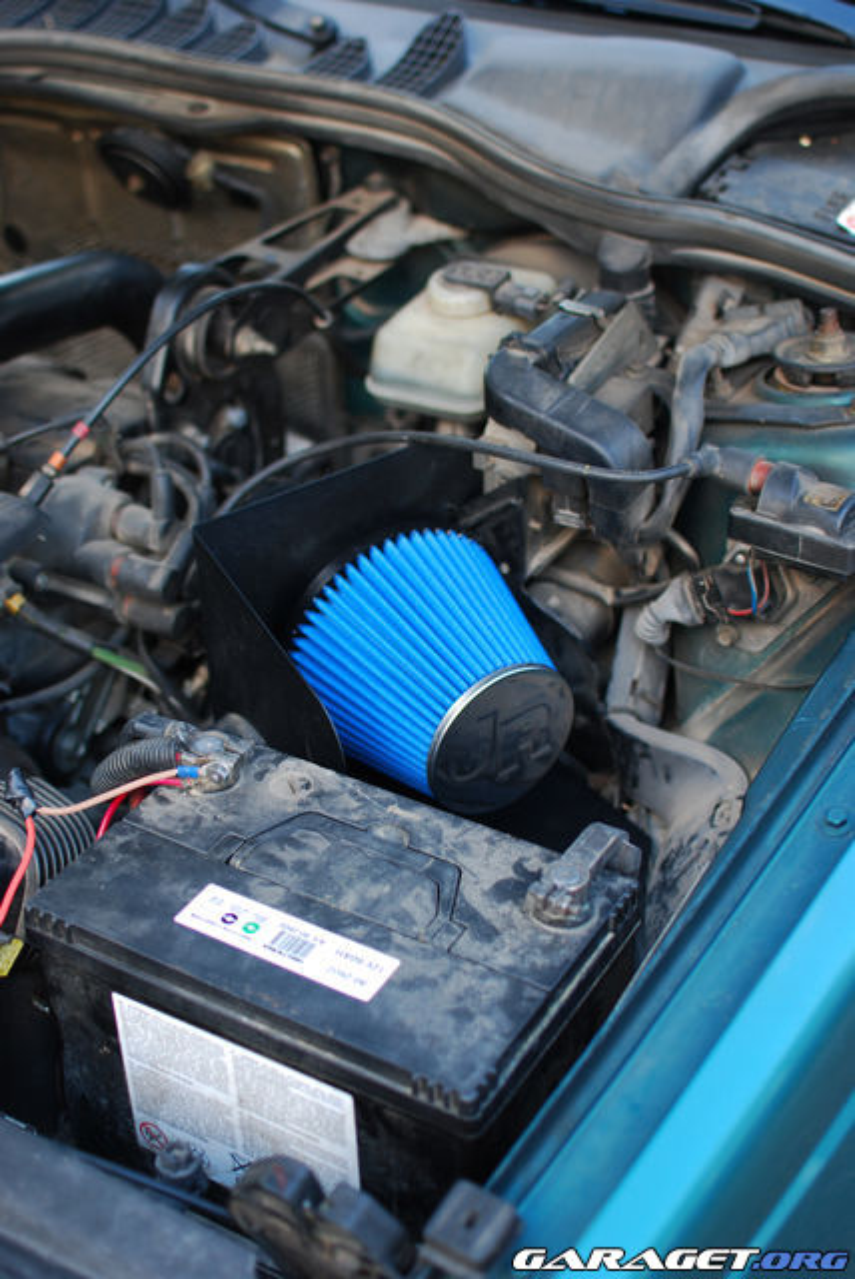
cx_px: 428
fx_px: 1866
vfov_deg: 37.8
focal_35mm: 52
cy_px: 640
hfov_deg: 25.8
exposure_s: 1/30
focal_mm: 35
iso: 200
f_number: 2.2
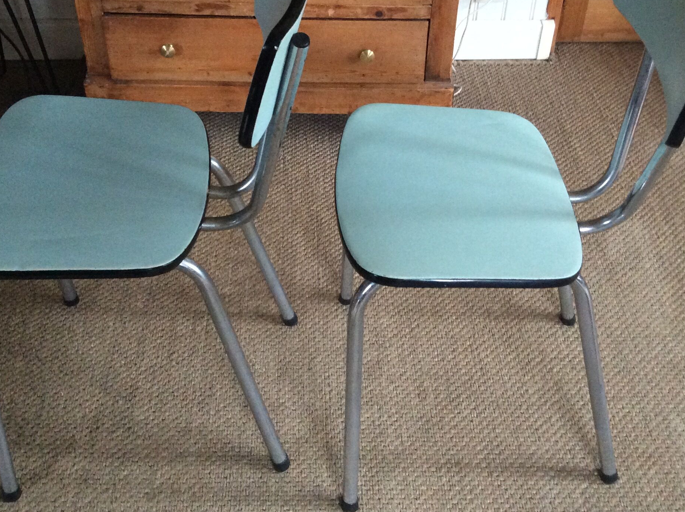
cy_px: 159
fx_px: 889
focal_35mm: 45
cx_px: 337
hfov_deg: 42.1
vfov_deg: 31.8
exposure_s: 1/20
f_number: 2.4
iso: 250
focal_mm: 3.3
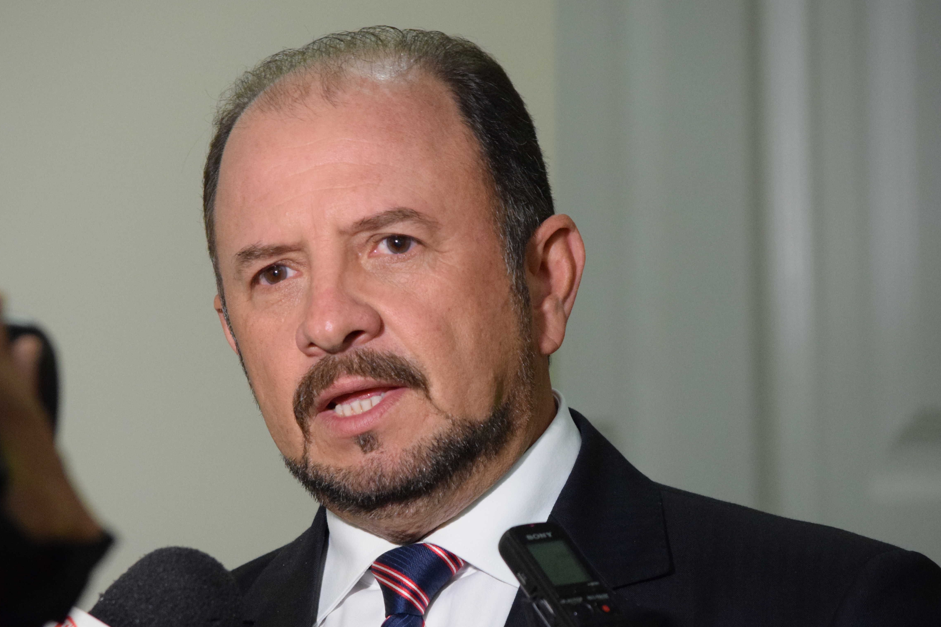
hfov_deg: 7.0
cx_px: 374
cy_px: 384
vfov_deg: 4.7
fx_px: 7711
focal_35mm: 295
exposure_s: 1/250
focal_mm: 150
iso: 3200
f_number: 4.8
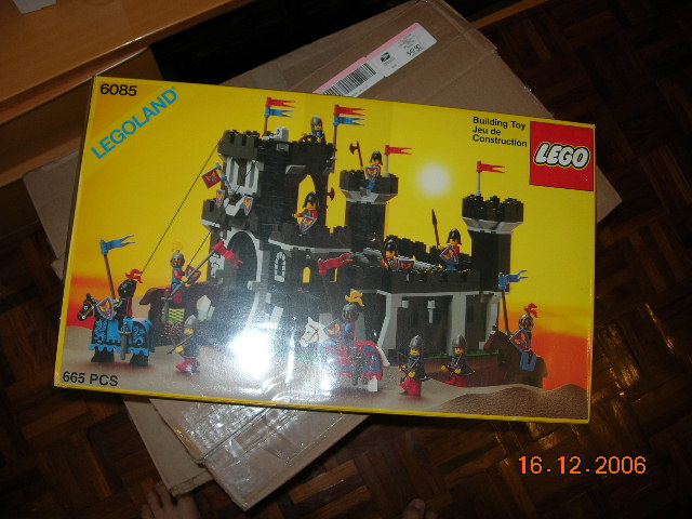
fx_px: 760
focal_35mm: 38
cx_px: 346
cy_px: 260
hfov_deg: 49.0
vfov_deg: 37.7
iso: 64
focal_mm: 7.8
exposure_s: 1/60.1
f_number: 2.8
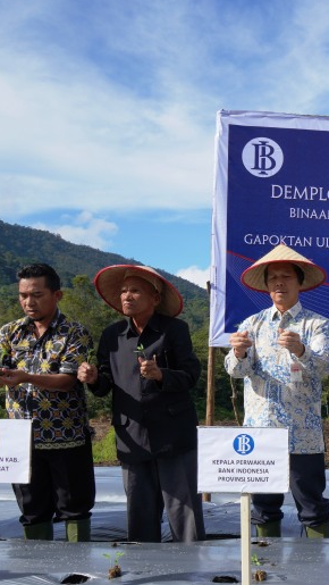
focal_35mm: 50
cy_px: 371
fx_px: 775
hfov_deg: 21.6
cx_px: 432
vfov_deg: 41.0
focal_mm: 24
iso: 100
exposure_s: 1/200
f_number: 11
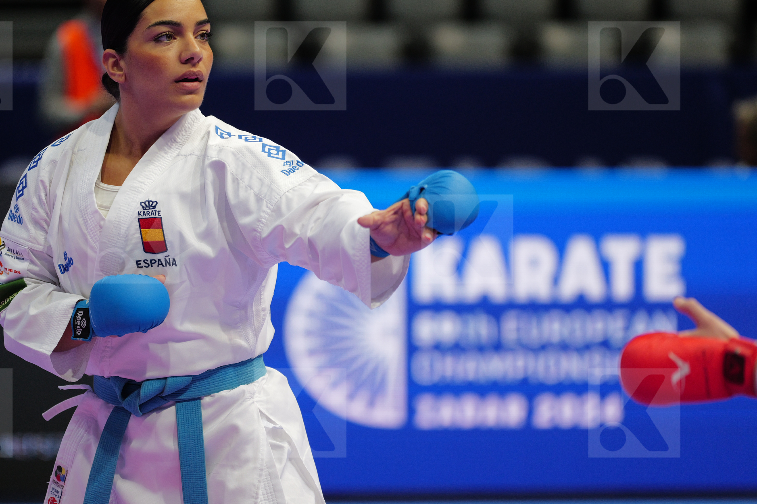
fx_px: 5592
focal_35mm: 266
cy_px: 239
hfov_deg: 7.7
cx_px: 300
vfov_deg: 5.2
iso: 1600
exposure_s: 1/1000
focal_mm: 200
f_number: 2.8
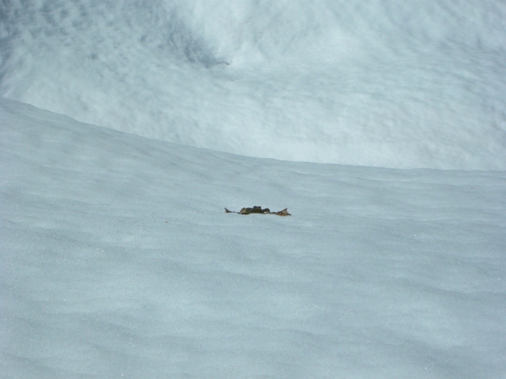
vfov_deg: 12.0
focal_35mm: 123
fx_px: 1798
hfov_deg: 16.0
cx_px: 253
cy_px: 190
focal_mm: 26.3
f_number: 7.3
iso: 64
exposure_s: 1/980
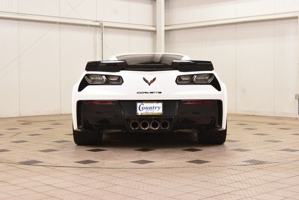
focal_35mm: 63
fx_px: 523
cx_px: 150
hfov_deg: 31.9
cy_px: 100
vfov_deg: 21.6
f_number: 8
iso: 1600
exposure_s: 1/60
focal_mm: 42
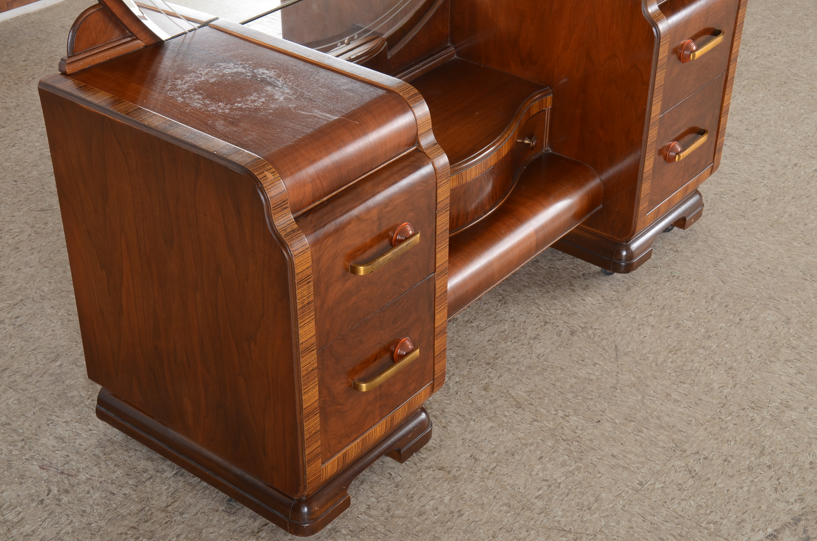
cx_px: 408
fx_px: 1291
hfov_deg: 35.1
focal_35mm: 57
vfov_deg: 23.7
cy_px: 270
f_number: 13
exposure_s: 1/160
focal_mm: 38
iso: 125
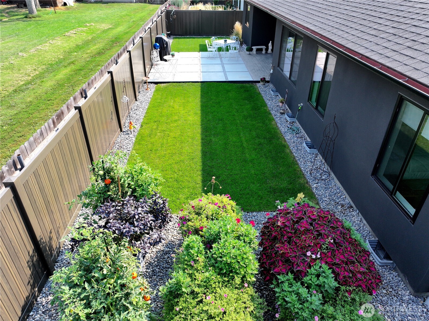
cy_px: 160
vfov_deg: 56.8
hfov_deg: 71.6
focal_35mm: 24
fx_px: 297
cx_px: 214
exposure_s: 1/500
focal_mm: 12.29
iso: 120
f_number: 2.8
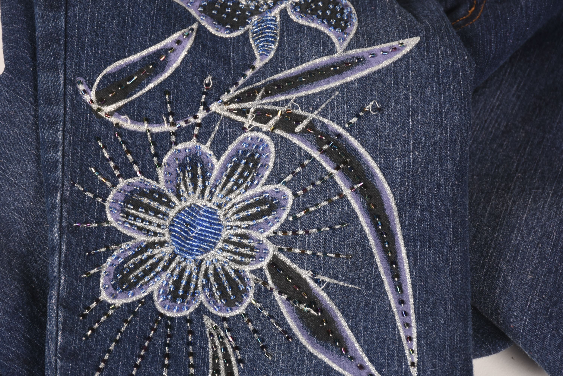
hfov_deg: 20.6
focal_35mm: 99
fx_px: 1549
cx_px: 282
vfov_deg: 13.8
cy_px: 188
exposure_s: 1/125
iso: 200
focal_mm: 66
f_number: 9
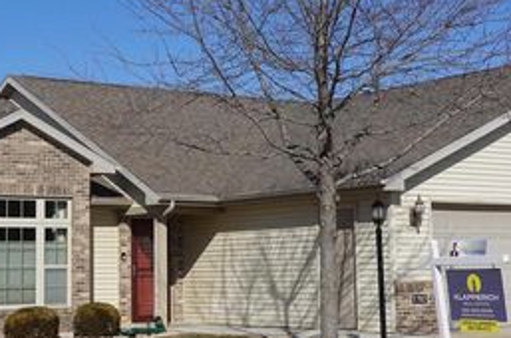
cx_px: 153
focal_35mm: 76
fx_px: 1076
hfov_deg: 26.5
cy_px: 120
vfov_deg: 17.8
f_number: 5.6
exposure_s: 1/800
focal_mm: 14.4
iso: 100
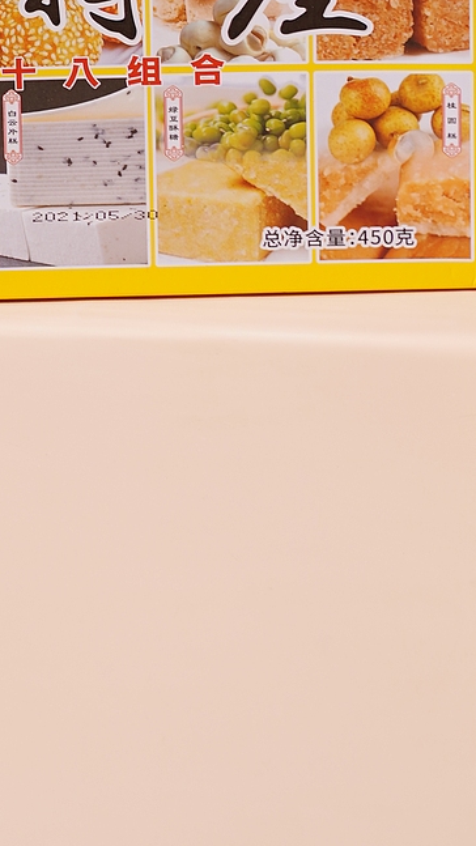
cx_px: -216
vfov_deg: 9.1
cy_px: -229
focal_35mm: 233
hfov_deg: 5.2
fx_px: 5227
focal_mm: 75
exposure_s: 1/125
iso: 100
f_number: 8
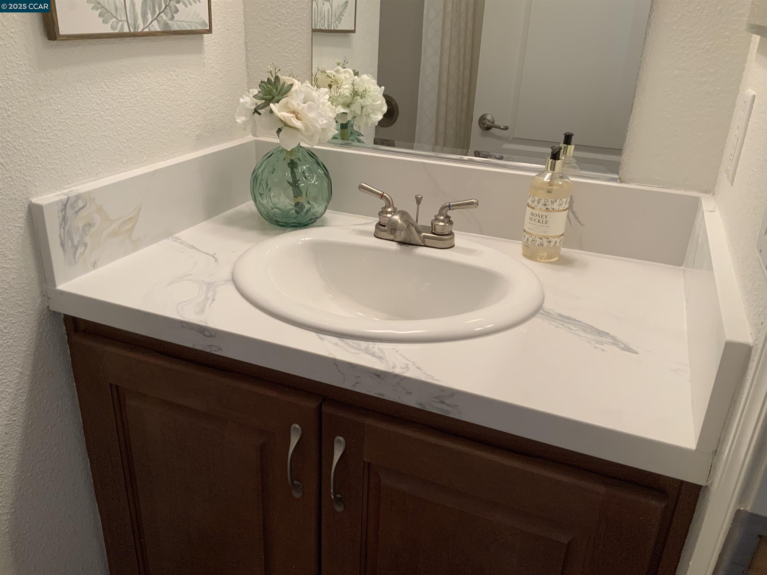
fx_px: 643
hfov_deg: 61.7
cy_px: 288
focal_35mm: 29
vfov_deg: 48.2
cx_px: 384
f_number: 1.8
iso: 80
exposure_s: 1/60
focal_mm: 3
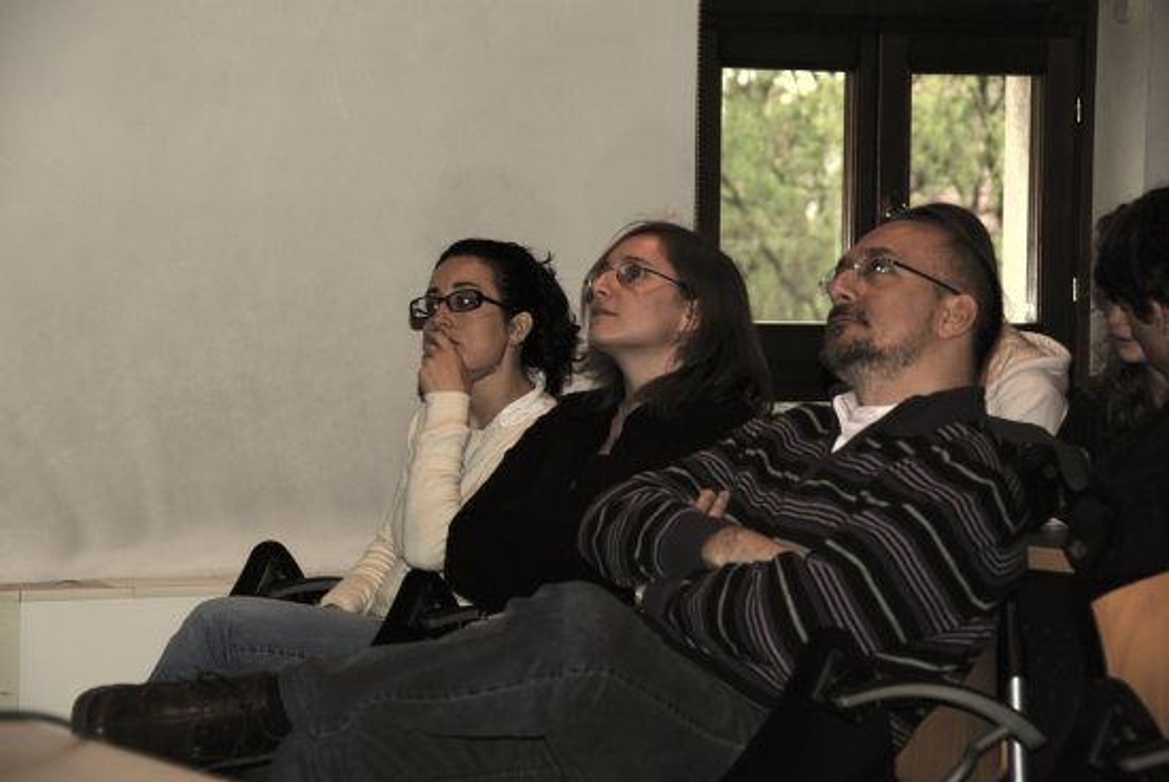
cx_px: 584
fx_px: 3657
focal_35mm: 112
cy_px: 391
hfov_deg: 18.2
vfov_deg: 12.2
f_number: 5.3
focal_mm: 75
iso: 100
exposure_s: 1/60
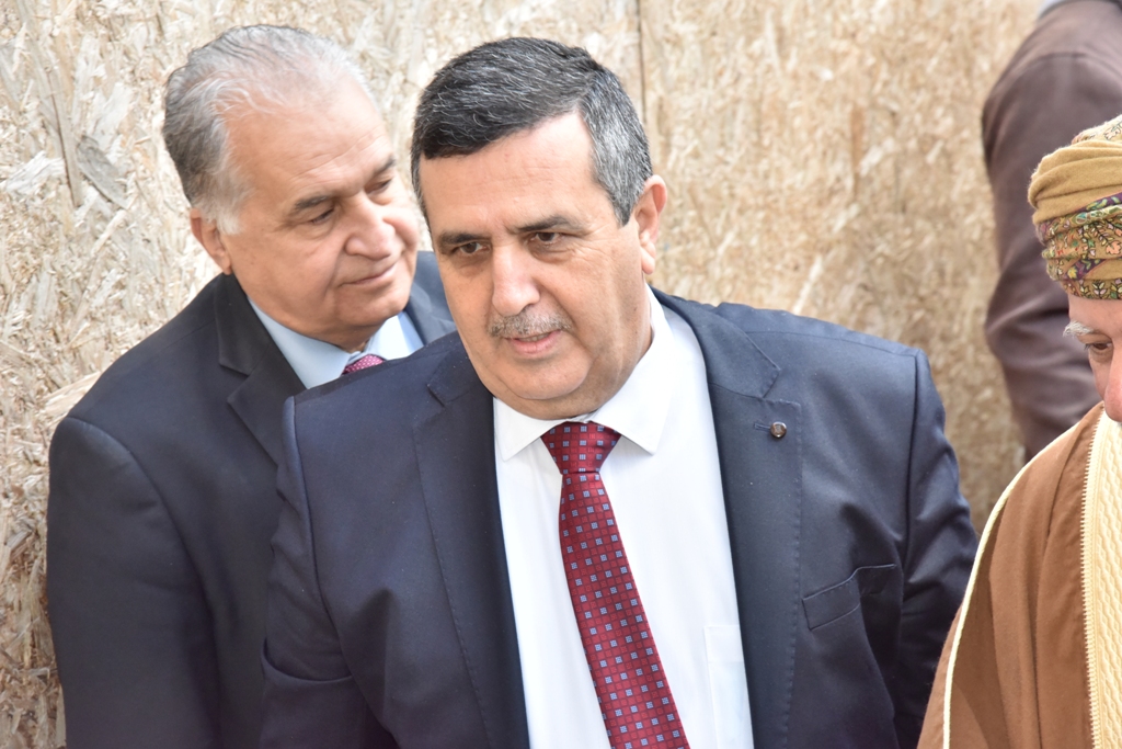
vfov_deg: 13.0
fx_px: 3273
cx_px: 561
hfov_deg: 19.5
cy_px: 374
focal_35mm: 105
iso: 2500
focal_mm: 105
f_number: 10
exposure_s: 1/250
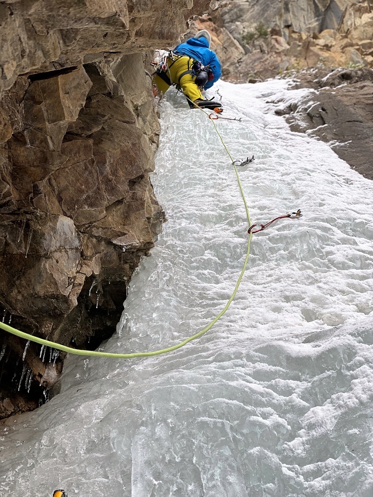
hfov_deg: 28.0
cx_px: 186
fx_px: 747
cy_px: 248
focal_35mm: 52
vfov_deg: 36.8
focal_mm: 6
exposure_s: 1/209
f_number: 2
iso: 20
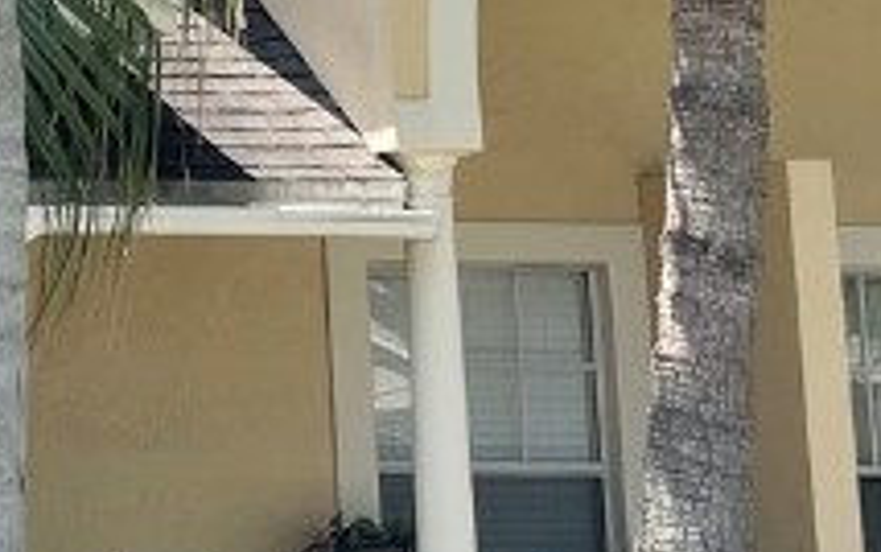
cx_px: -655
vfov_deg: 9.7
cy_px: -210
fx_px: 3171
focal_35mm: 132
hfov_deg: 14.2
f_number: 1.6
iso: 32
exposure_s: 1/1553
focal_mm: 5.1
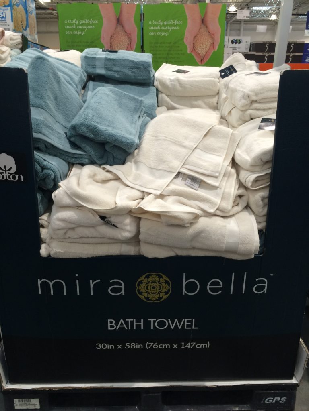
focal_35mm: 29
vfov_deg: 61.7
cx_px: 154
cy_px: 206
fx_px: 345
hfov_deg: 48.2
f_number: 2.2
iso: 64
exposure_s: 1/30
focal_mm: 4.15
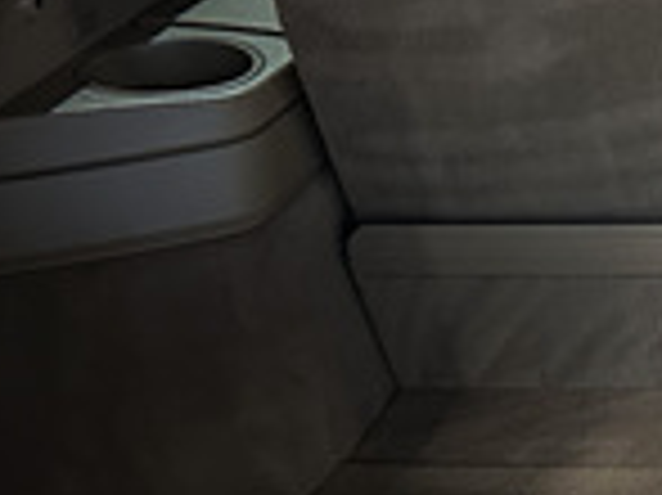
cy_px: -9
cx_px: 1283
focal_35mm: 106
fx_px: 2026
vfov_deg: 13.7
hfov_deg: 15.3
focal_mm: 6.86
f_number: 1.78
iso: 800
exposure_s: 1/50
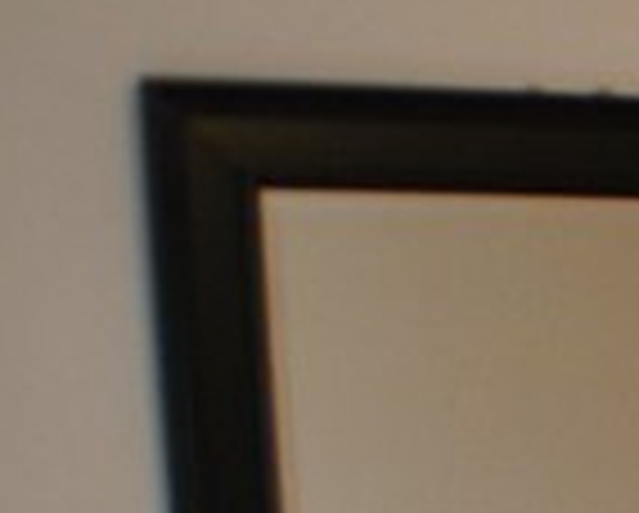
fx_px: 4072
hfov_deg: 7.2
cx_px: 2322
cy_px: 1300
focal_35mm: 215
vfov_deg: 6.8
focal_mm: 20
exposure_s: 1/60
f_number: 3.8
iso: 1100
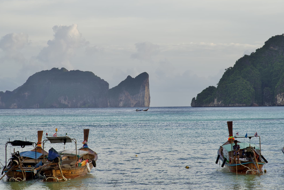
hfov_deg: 19.1
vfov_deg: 12.8
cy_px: 96
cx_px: 142
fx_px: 844
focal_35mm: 107
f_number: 8
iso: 200
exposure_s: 1/125
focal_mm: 105
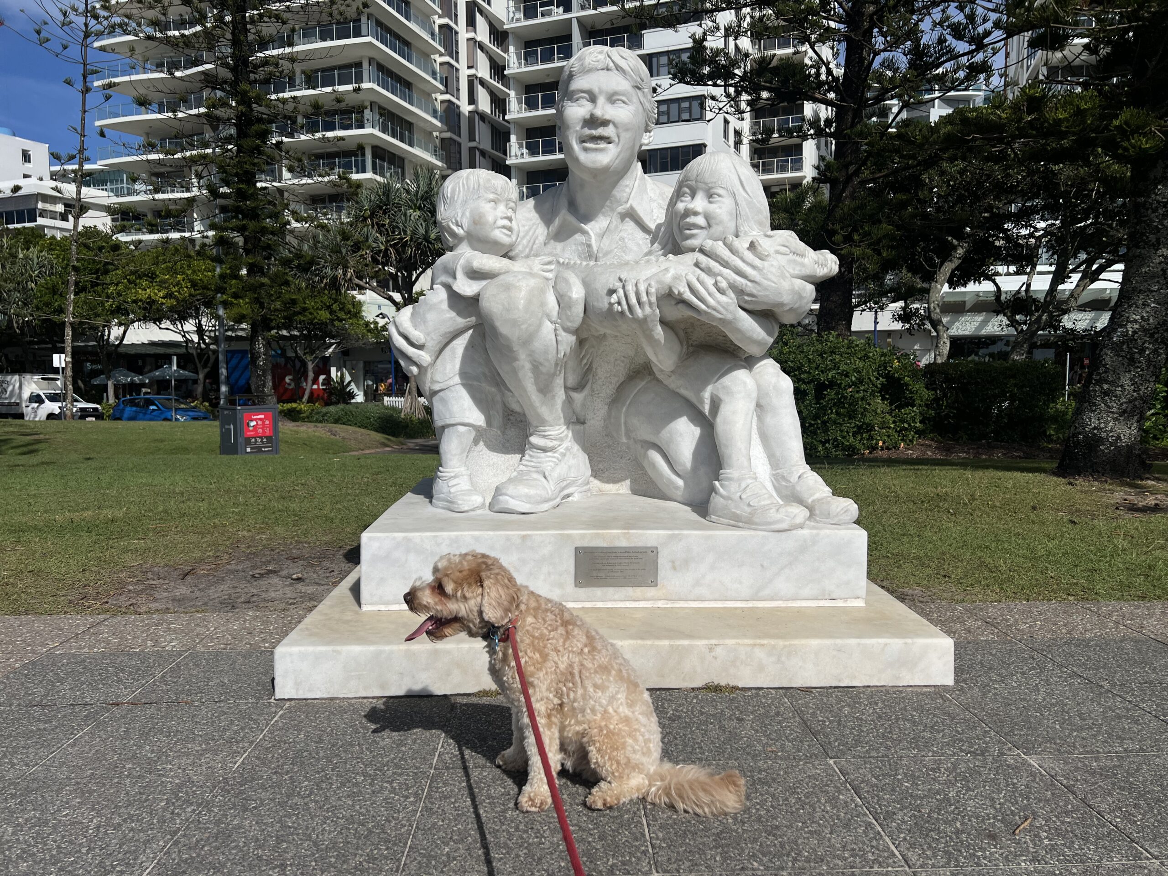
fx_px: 877
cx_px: 584
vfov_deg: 53.1
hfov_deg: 67.3
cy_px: 438
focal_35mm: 26
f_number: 1.5
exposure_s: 1/12658
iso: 50
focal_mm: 5.7
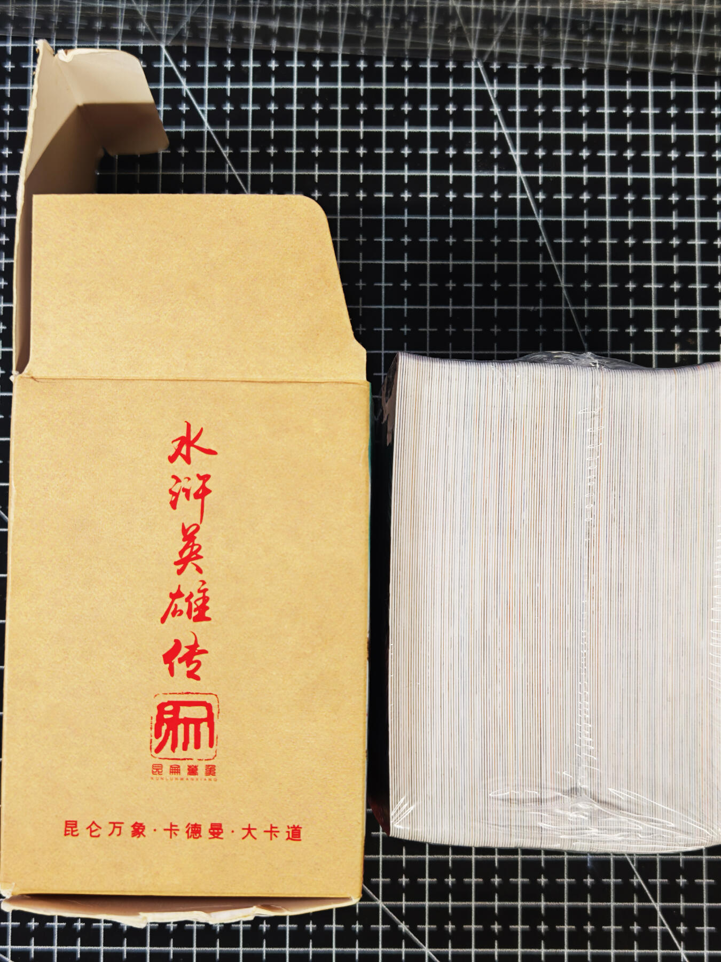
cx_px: 360
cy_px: 481
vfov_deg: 39.7
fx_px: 1333
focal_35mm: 48
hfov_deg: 30.3
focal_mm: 6.67
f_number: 1.9
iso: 160
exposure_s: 1/33
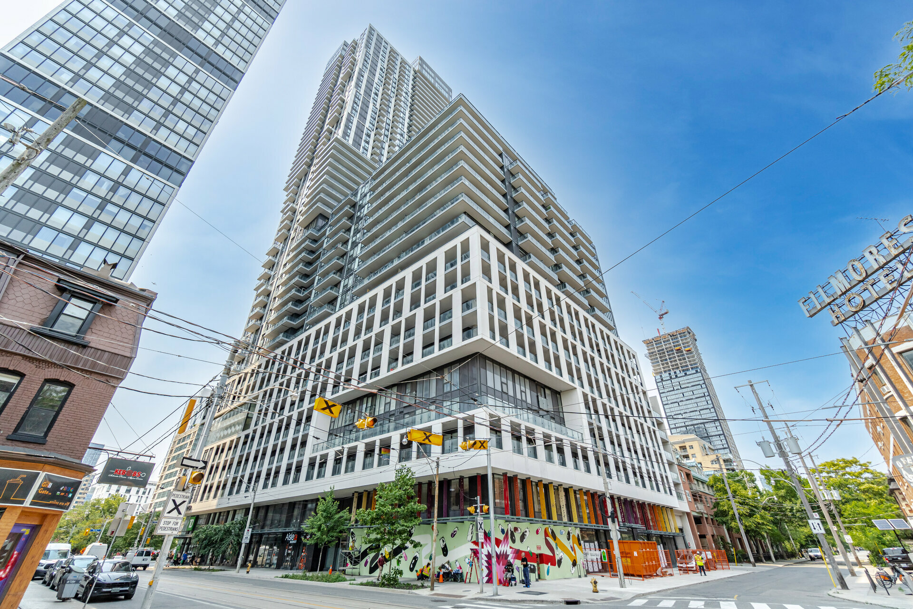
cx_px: 456
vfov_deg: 77.3
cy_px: 304
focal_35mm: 15
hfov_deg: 100.4
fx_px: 380
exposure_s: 1/400
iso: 50
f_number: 7.1
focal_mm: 10
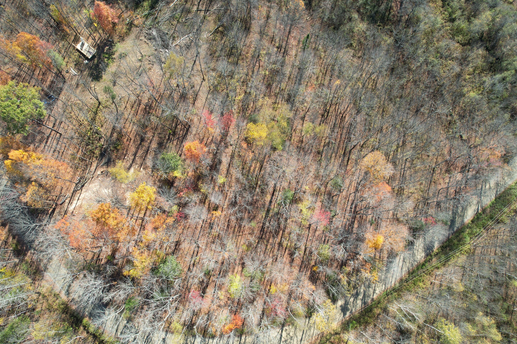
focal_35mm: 23
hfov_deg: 76.1
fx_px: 330
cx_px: 249
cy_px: 176
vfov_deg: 55.1
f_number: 2.8
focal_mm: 8.38
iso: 100
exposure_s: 1/500
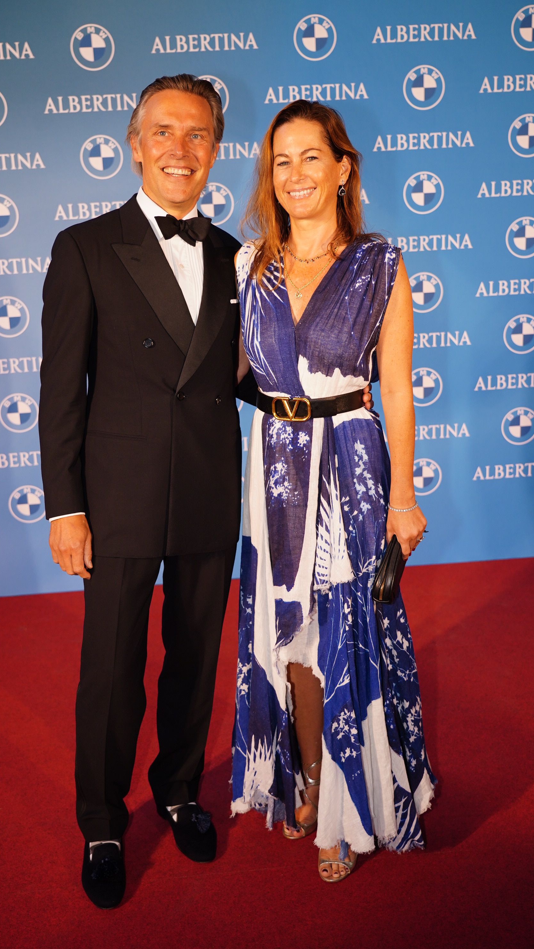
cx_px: 222
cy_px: 473
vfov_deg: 52.8
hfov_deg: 31.1
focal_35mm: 38
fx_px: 957
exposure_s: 1/250
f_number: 4
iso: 640
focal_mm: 36
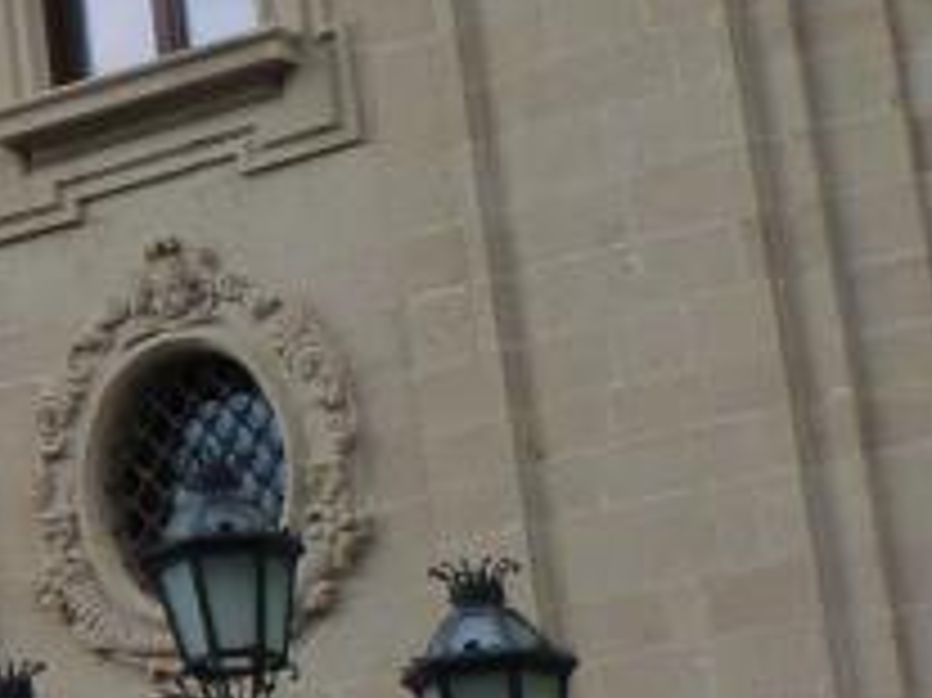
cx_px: -1481
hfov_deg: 10.7
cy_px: 252
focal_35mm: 151
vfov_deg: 9.8
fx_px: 4063
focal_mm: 4.7
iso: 125
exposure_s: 1/250
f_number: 5.6
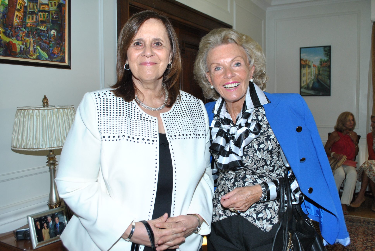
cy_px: 126
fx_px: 344
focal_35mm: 33
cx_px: 188
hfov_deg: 57.2
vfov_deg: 40.1
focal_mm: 22
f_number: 5.6
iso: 400
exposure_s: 1/80
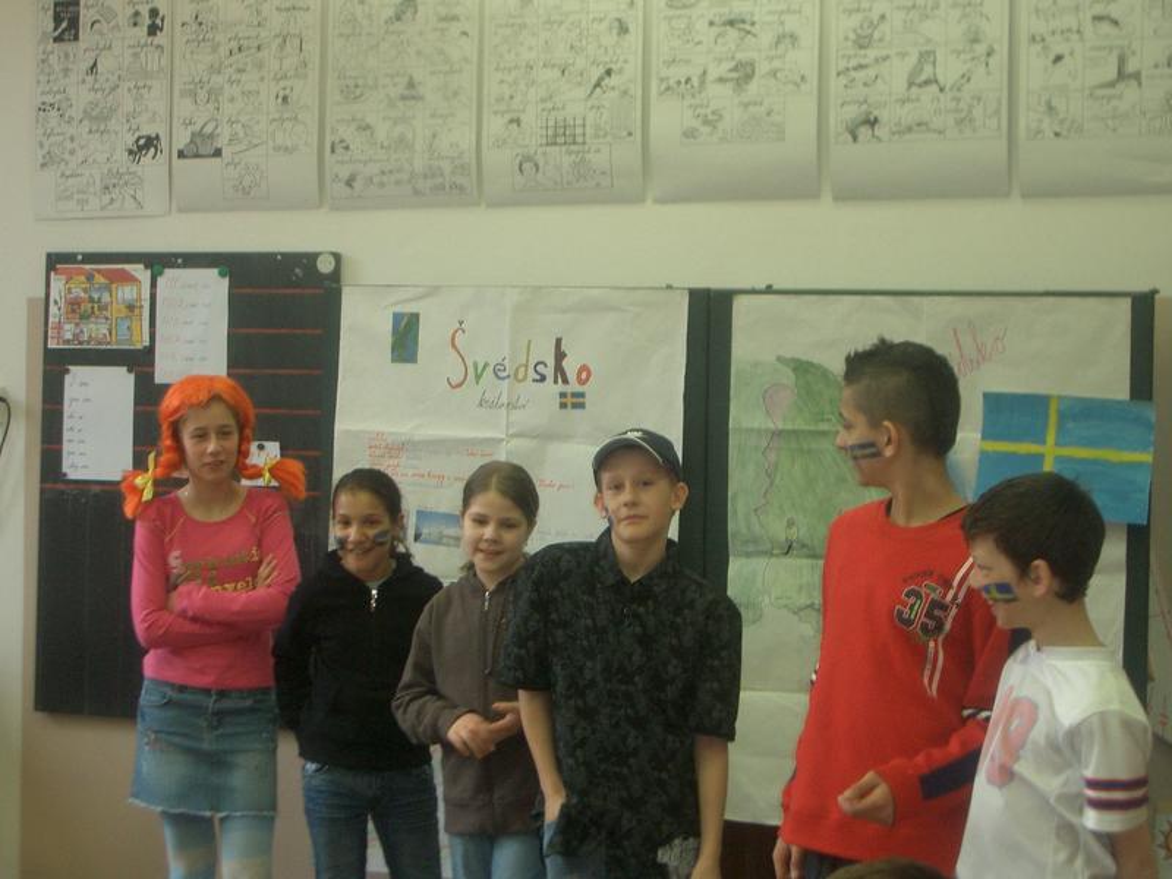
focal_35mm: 74
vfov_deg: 19.9
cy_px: 440
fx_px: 2505
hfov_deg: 26.3
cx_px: 586
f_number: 3.9
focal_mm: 12.2
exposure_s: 1/40
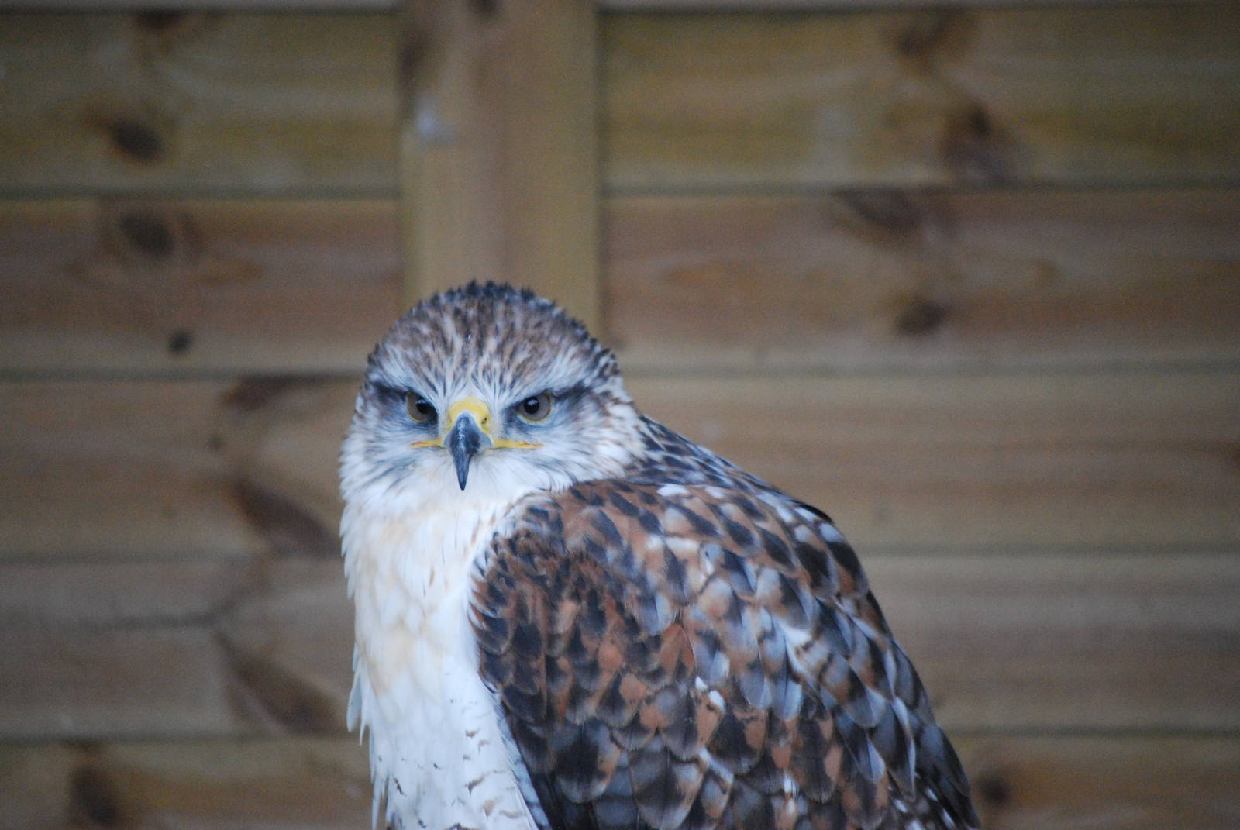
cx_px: 620
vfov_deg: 4.6
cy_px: 415
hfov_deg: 6.9
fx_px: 10345
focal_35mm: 300
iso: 1600
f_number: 5.6
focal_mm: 200
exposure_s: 1/80
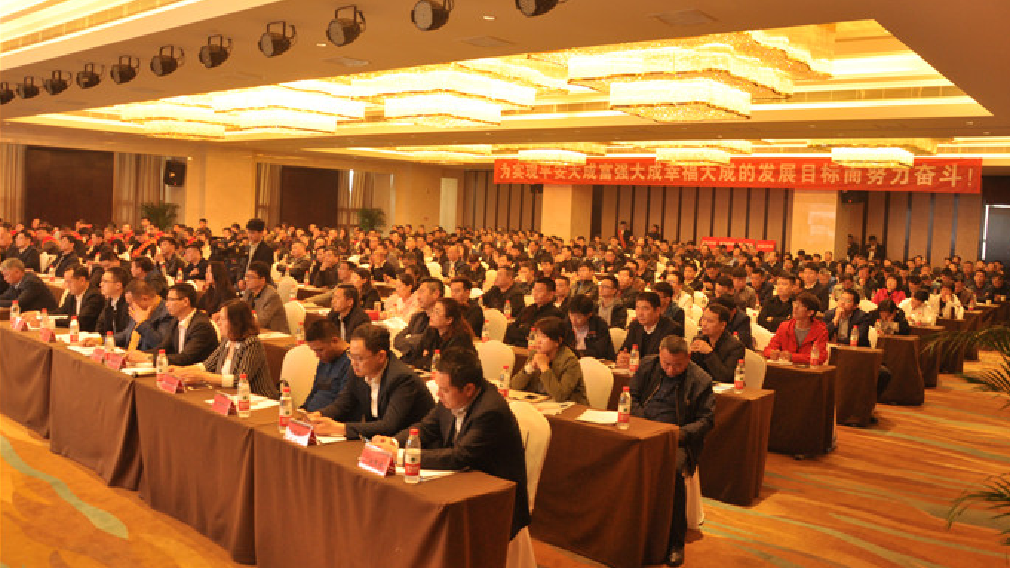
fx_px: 777
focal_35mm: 29
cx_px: 518
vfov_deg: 40.1
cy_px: 248
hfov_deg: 66.1
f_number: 5
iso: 640
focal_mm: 18
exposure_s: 1/30
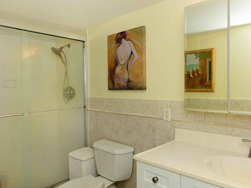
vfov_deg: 56.8
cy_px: 94
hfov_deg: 71.6
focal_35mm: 24
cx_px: 126
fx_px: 174
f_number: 5.6
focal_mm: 24
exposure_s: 1/250
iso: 320
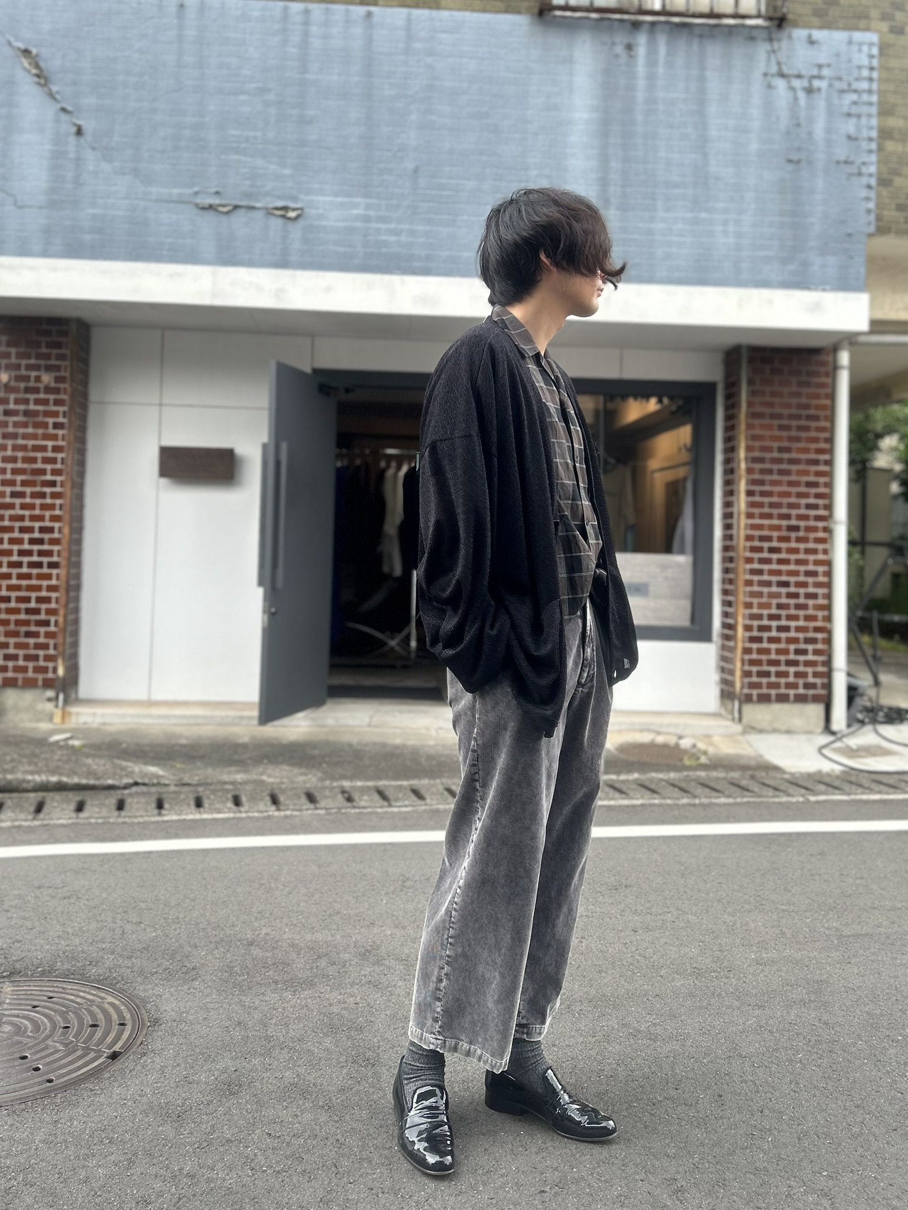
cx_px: 454
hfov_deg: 53.1
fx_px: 909
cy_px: 605
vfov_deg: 67.3
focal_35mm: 26
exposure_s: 1/216
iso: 40
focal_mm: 5.7
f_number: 1.5
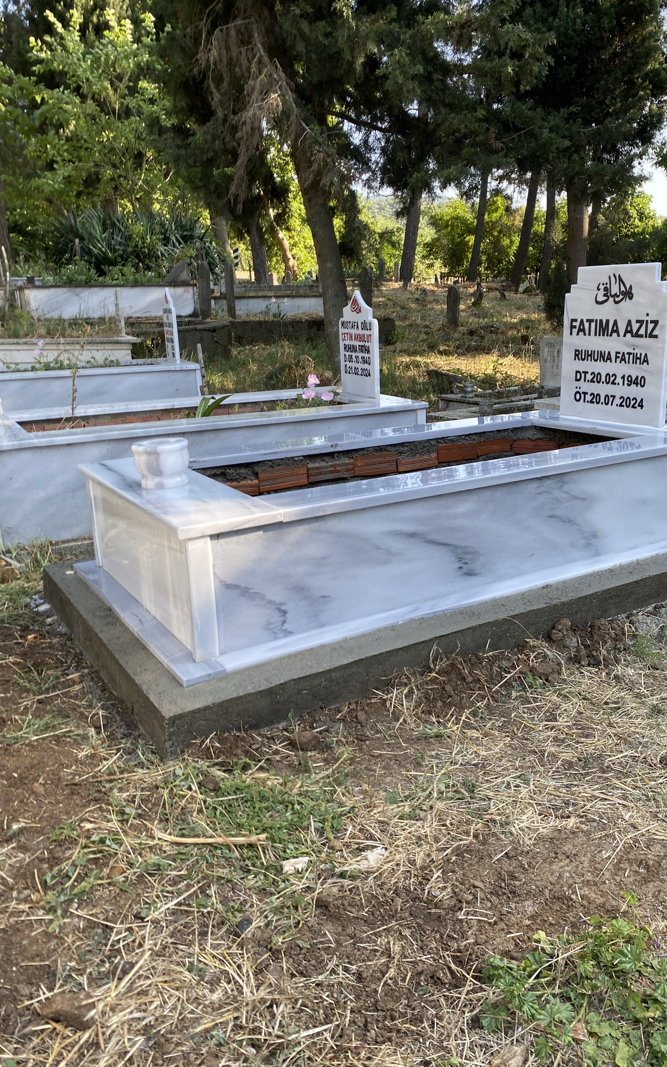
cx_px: 405
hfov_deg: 44.3
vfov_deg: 66.5
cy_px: 526
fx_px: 814
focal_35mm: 28
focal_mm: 4.25
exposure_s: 1/375
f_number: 1.8
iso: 32
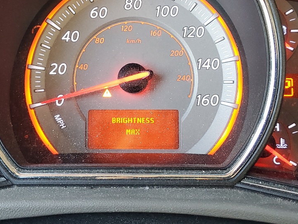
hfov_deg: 33.2
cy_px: 66
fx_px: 499
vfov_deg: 25.0
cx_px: 145
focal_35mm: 58
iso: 139
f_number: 1.5
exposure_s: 1/60.2
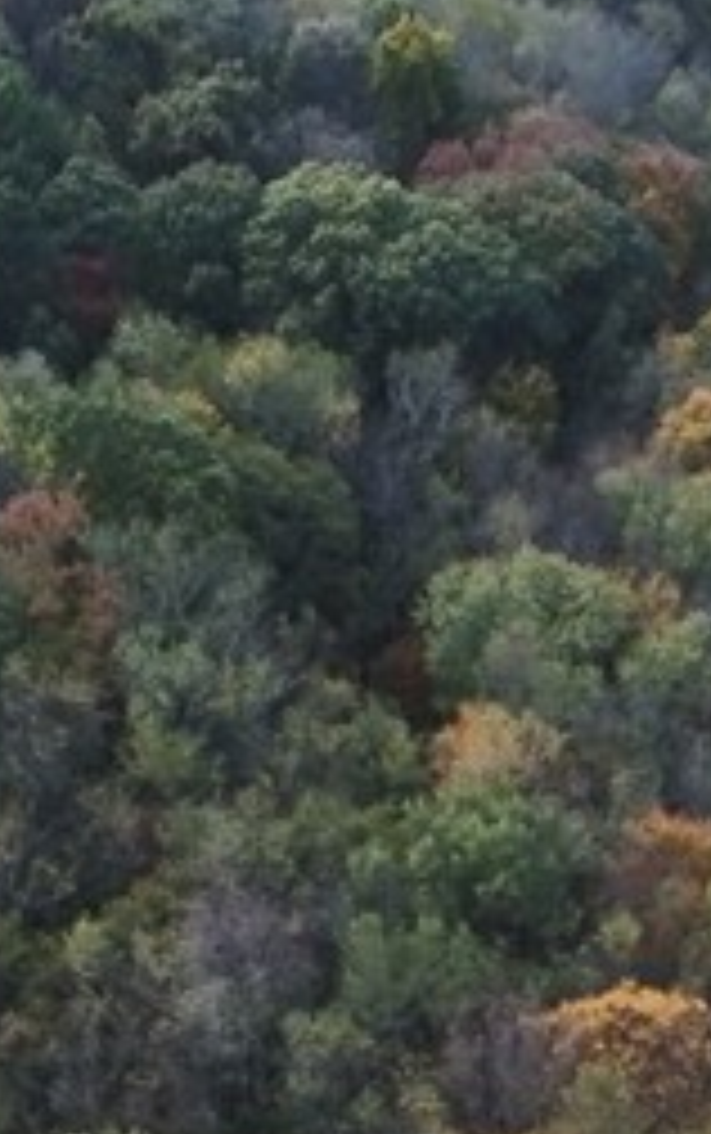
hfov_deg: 13.1
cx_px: 724
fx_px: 3062
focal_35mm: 99
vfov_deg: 19.0
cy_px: 1580
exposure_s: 1/153
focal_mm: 4
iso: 100
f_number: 2.4
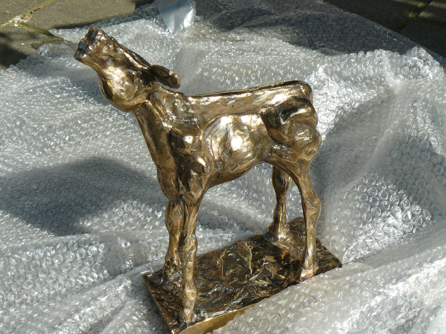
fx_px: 773
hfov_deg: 32.2
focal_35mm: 60
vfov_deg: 24.4
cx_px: 223
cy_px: 167
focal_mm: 10.1
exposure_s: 1/500
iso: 100
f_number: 5.6
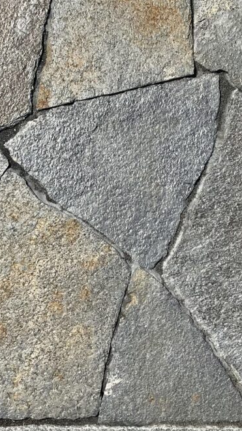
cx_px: 129
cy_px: 176
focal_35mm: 49
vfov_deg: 41.9
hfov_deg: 24.4
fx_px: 559
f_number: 1.8
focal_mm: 3
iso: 25
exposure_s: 1/3125
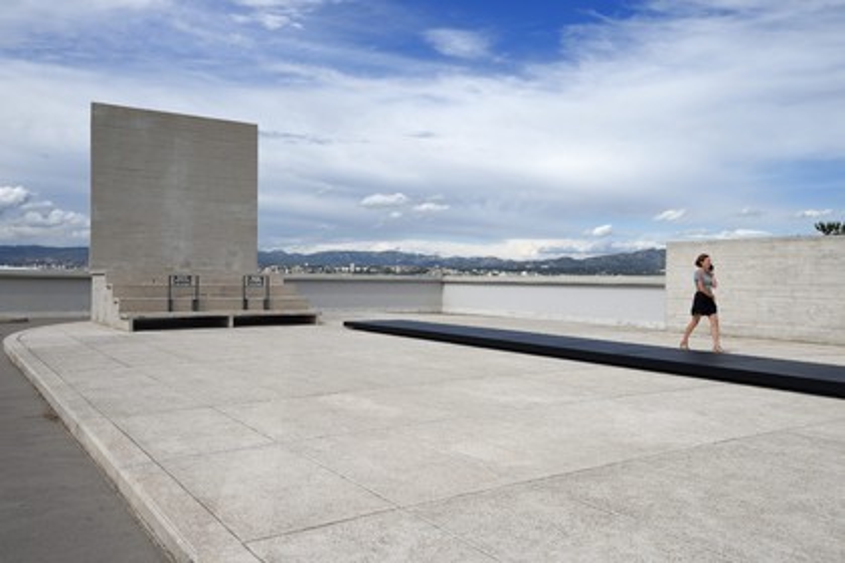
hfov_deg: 58.7
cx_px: 422
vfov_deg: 41.1
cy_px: 282
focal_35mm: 32
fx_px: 751
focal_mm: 32
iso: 200
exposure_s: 1/250
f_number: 16
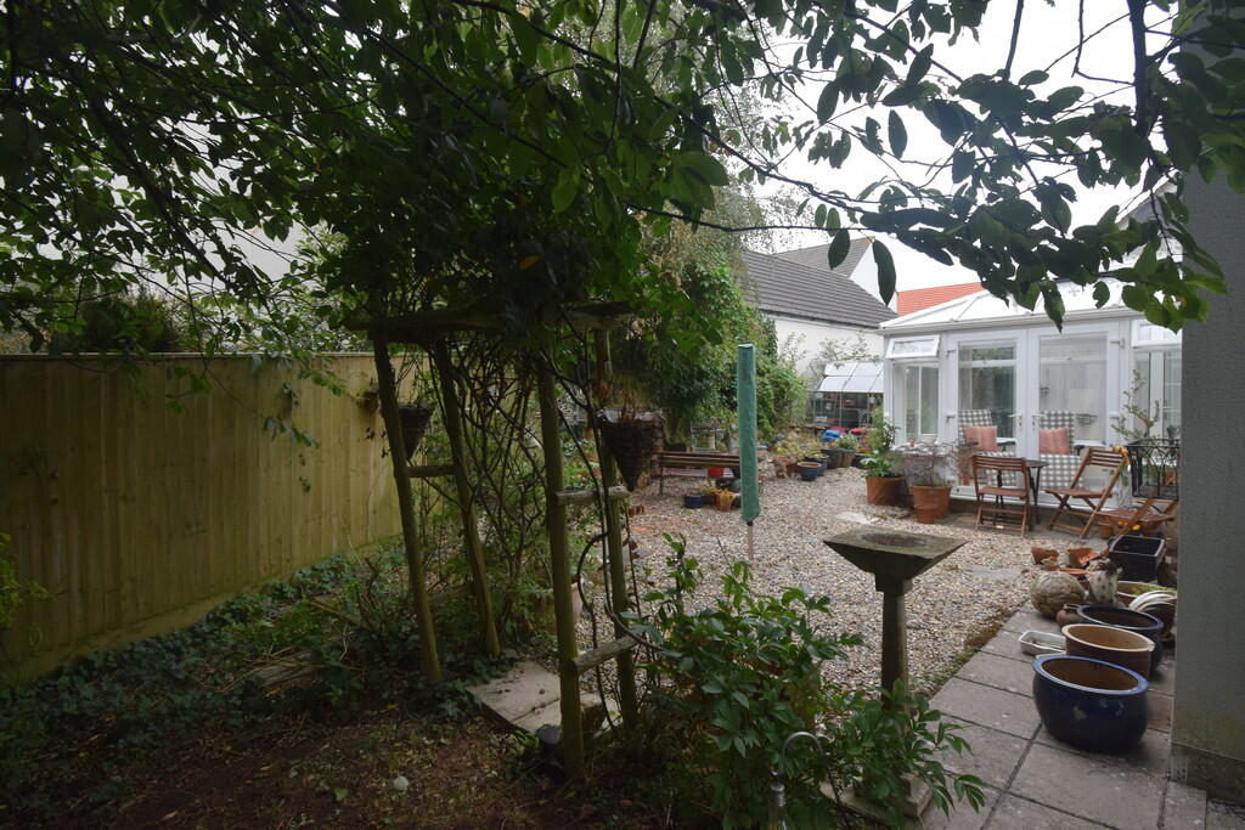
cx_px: 622
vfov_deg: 67.4
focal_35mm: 18
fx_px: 623
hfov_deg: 90.0
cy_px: 415
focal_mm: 12
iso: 400
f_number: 8
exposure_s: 1/250
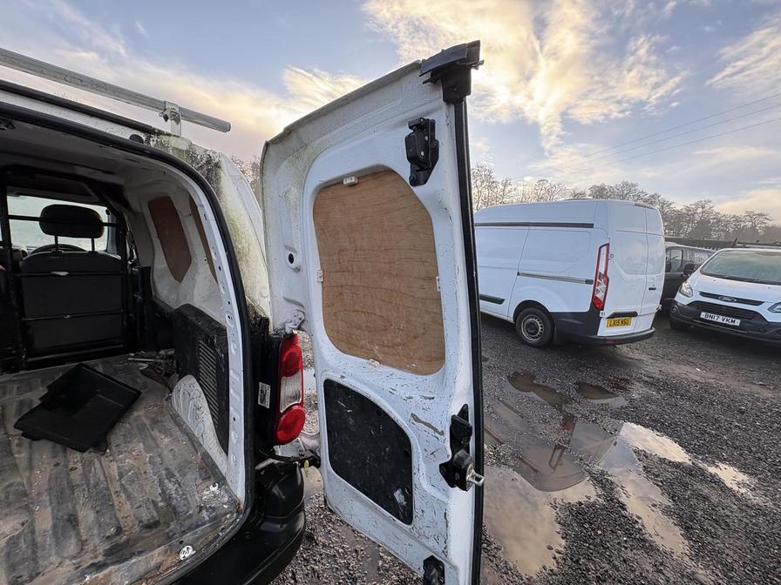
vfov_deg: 85.7
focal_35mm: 14
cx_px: 390
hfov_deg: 102.1
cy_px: 292
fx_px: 316
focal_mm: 2.22
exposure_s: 1/141
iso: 40
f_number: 2.2
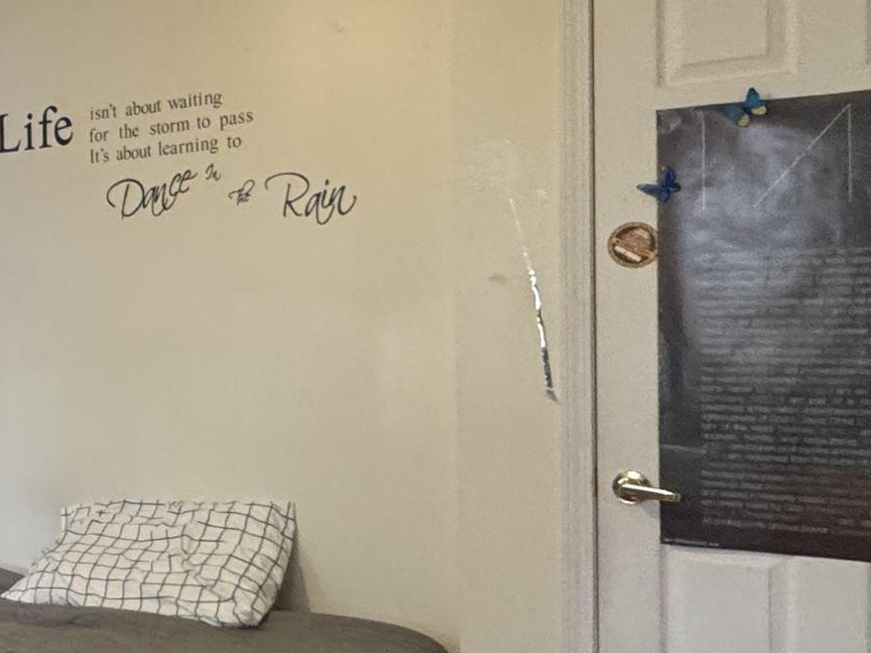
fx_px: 1233
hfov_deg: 33.2
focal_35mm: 49
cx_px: -123
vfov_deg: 29.7
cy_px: 335
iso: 400
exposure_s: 1/60
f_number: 2.2
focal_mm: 2.22
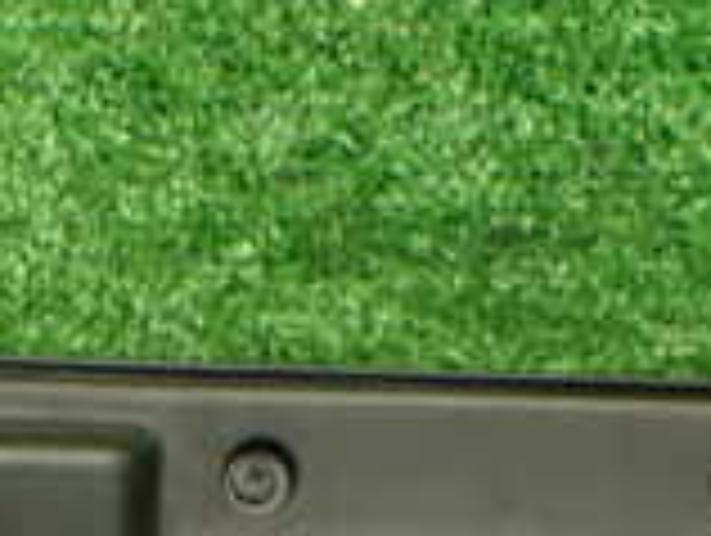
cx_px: -104
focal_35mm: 144
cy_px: 901
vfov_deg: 9.9
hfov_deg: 13.4
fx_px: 2962
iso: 800
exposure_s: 1/80
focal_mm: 6.83
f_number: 2.7
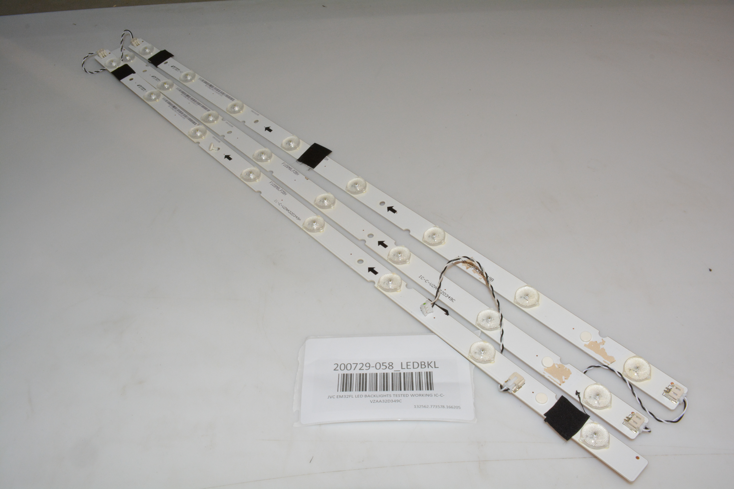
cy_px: 244
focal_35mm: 32
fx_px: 642
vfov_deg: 41.7
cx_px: 367
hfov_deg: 59.5
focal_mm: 21
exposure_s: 1/60
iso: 1250
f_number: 25
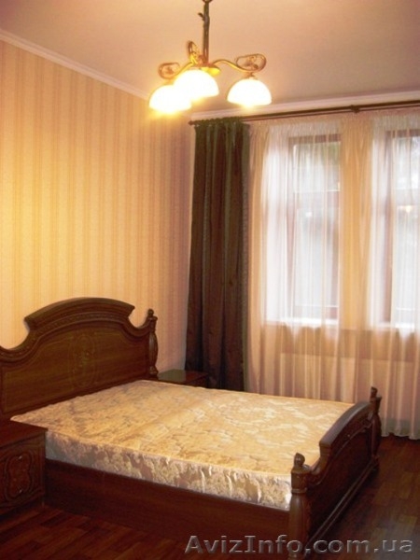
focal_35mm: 38
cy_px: 280
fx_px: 615
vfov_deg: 49.0
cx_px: 210
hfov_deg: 37.7
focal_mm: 7.9
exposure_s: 1/40
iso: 400
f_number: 2.8
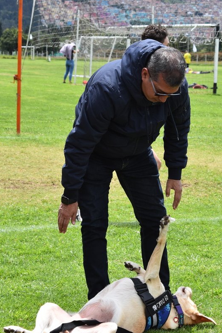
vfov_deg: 16.4
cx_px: 146
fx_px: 1154
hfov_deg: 11.0
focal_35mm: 125
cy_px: 167
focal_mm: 55
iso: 250
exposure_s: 1/500
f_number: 8
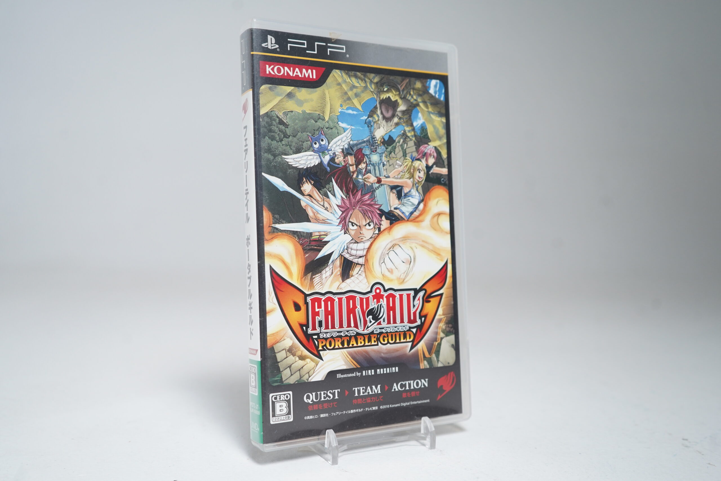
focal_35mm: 34
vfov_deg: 38.9
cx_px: 360
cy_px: 240
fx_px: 681
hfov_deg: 55.8
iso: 1000
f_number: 5
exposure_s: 1/40
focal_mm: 34
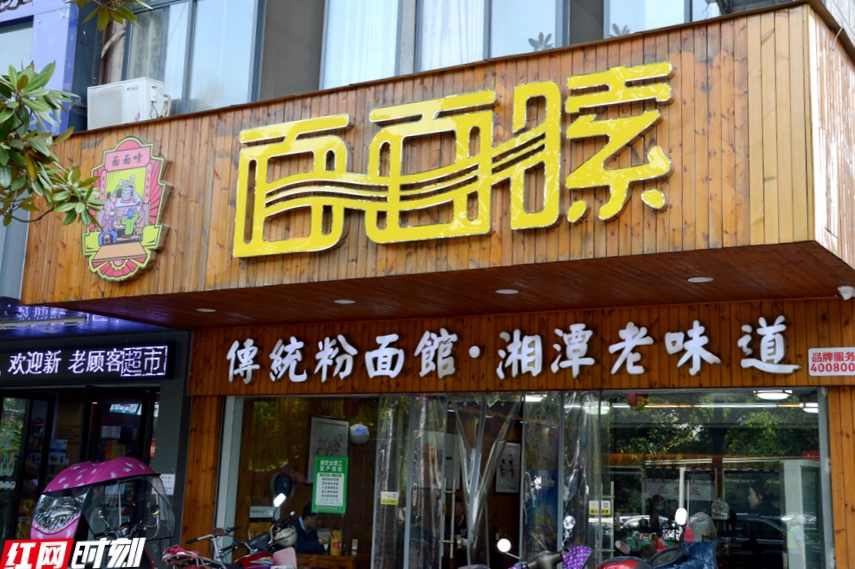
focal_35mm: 36
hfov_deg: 53.1
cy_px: 284
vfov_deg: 36.9
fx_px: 855
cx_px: 428
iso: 200
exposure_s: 1/80
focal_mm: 24
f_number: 6.3
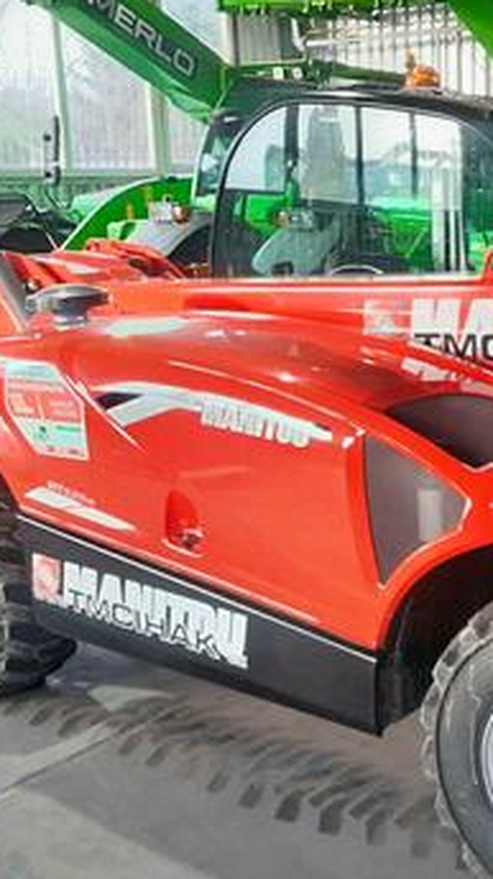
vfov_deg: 43.6
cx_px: 447
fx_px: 1094
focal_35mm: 47
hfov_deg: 24.6
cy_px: 514
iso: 320
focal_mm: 4
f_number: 1.8
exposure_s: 1/50
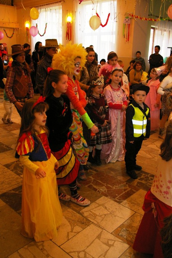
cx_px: 86
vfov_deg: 59.5
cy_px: 129
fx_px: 226
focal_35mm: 32
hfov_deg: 41.7
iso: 800
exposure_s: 1/30
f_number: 5.6
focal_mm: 21
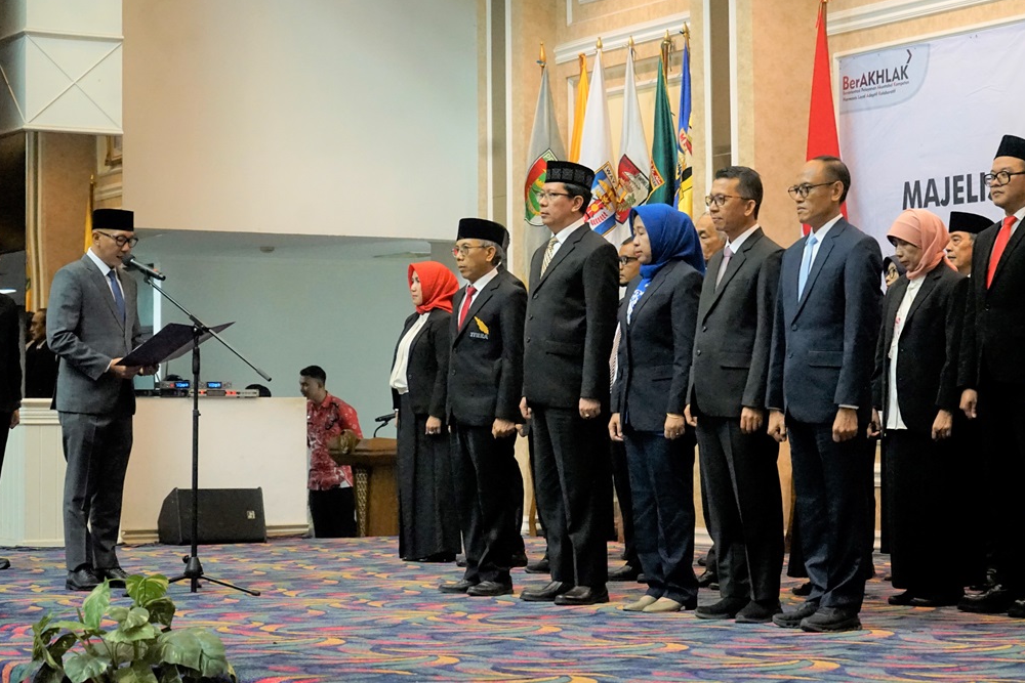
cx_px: 572
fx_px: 2392
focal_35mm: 84
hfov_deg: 24.2
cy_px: 331
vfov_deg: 16.3
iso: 6400
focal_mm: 70
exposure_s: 1/125
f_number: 5.6
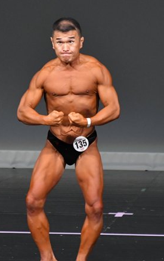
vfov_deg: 3.1
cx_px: 72
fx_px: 4812
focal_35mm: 674
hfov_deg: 2.0
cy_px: 148
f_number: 5.6
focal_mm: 250
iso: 4000
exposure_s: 1/400
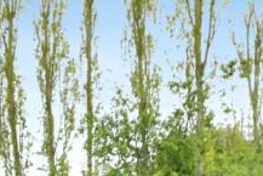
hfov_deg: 30.5
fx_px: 482
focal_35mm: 66
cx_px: 130
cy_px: 324
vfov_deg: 16.8
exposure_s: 1/60
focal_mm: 14
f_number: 10
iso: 320
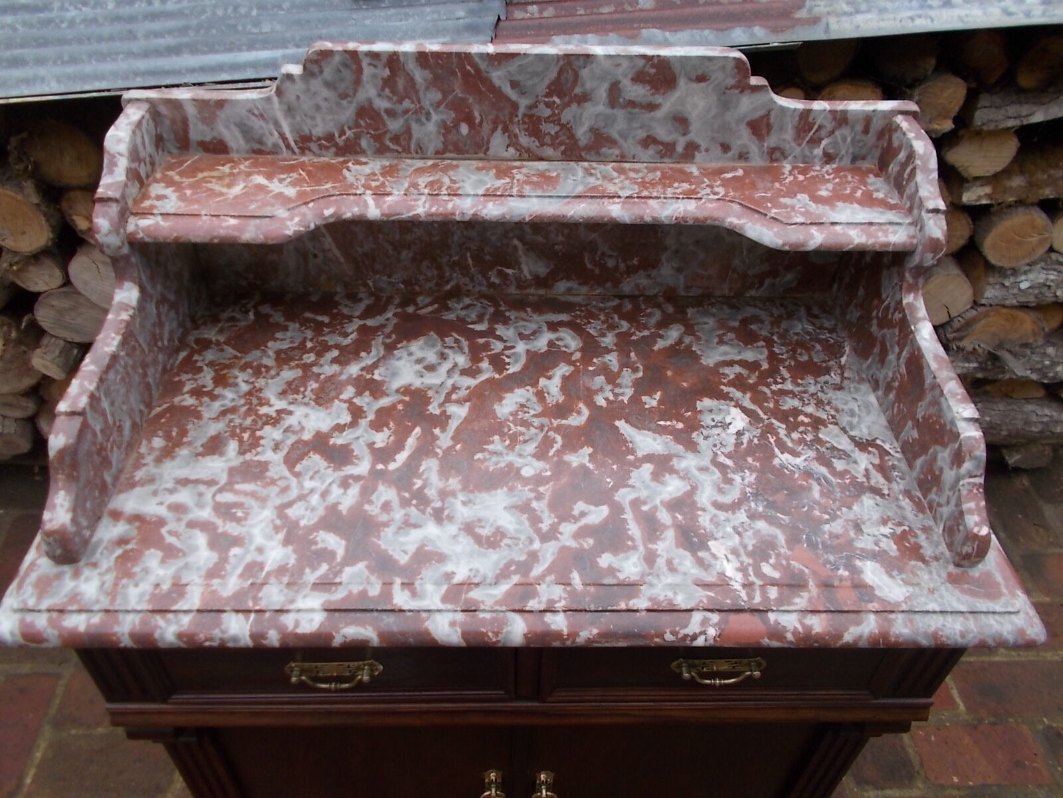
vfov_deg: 53.1
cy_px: 399
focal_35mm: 26
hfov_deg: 67.3
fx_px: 798
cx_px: 532
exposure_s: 1/80
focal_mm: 4.6
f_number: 3.2
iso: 80
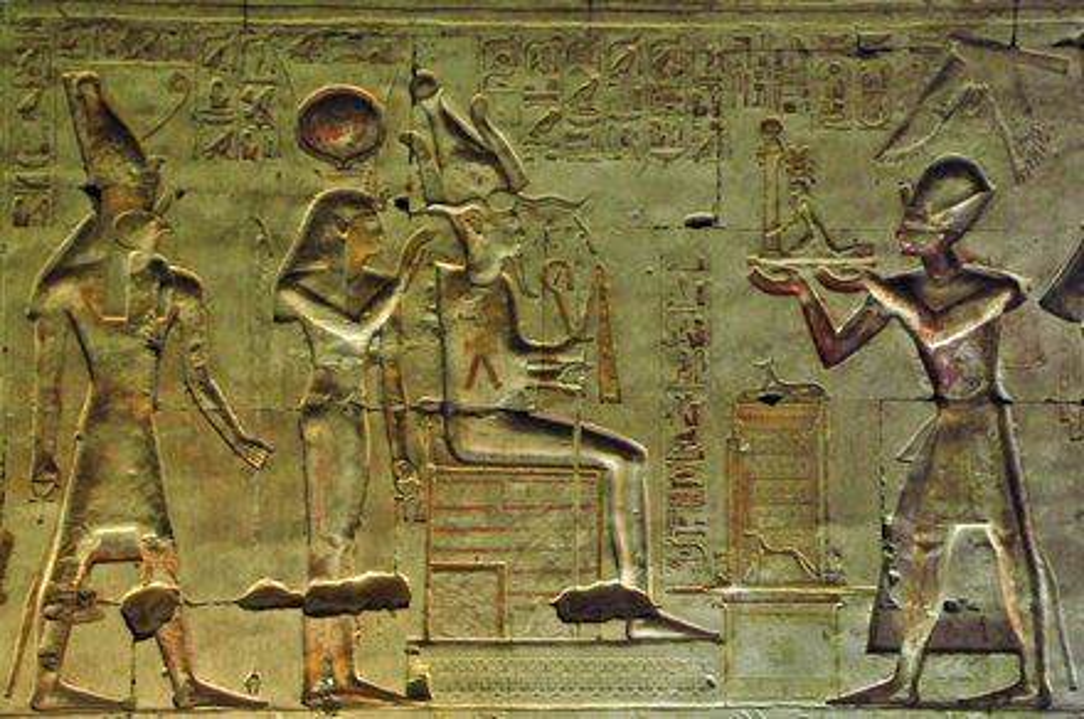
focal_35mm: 52
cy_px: 360
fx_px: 1579
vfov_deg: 25.7
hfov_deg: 37.9
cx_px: 542
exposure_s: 1/50
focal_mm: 35
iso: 2000
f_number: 4.2
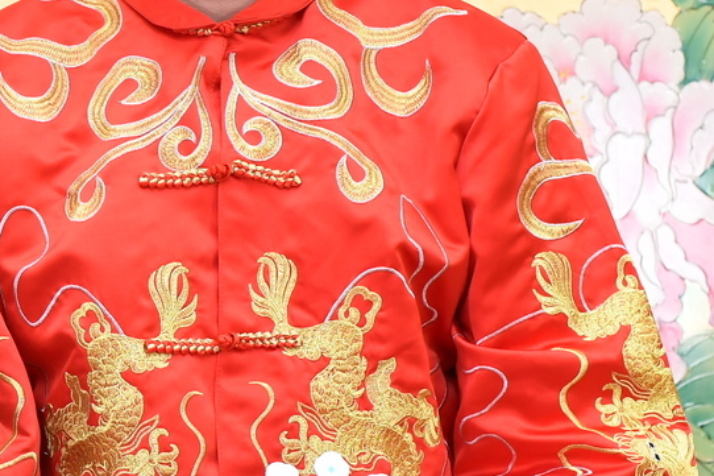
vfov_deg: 8.8
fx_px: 3073
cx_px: -246
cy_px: 224
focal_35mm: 155
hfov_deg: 12.8
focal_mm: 35
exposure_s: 1/200
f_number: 4.5
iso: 1000
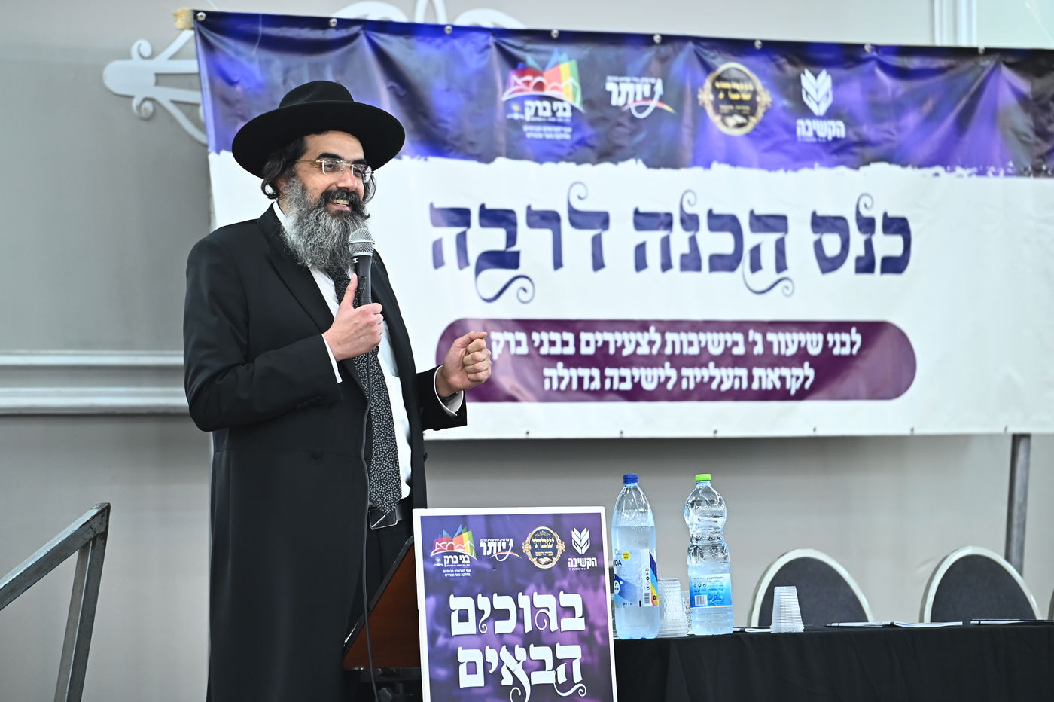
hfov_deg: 10.3
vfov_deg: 6.9
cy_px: 351
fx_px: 5853
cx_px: 527
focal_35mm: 200
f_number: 4
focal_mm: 200
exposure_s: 1/160
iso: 1600
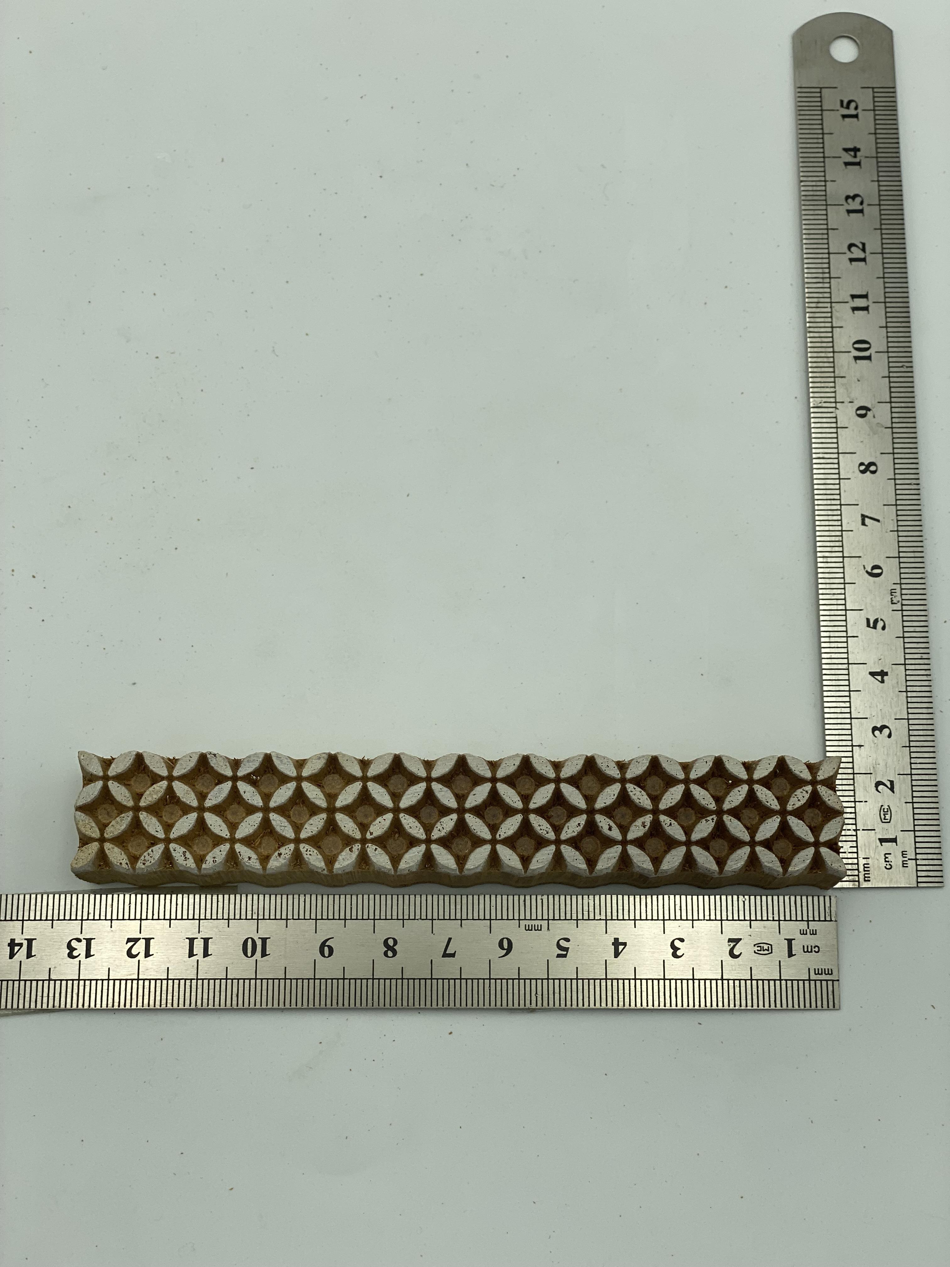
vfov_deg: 36.8
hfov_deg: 28.0
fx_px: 1903
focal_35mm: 52
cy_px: 634
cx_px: 475
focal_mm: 6
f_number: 2
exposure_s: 1/856
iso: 20
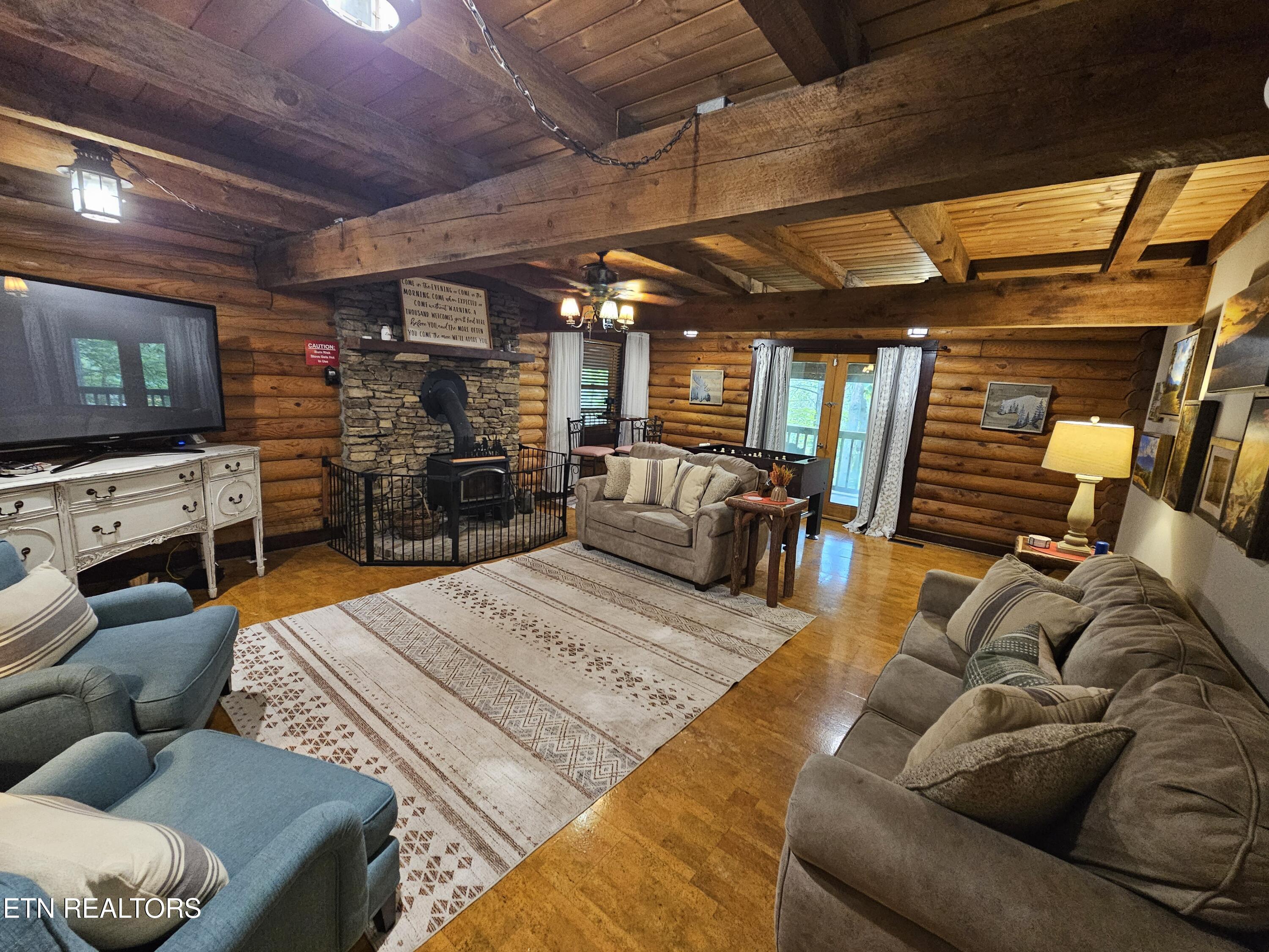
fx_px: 477
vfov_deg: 89.9
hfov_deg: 106.2
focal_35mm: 13
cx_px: 634
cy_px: 476
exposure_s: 1/24
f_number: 2.2
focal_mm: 2.2
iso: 640
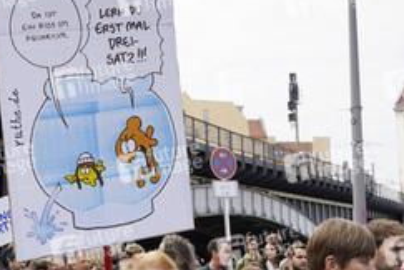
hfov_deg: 25.8
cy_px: 122
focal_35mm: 78
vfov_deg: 17.5
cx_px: 116
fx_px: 875
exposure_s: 1/125
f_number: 11
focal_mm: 42
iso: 160
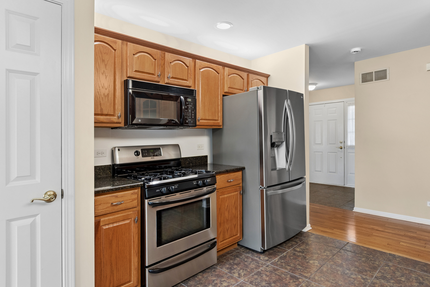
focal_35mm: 20
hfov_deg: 85.4
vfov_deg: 63.2
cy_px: 144
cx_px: 215
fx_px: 233
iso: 320
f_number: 8
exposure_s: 1/20
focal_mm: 13
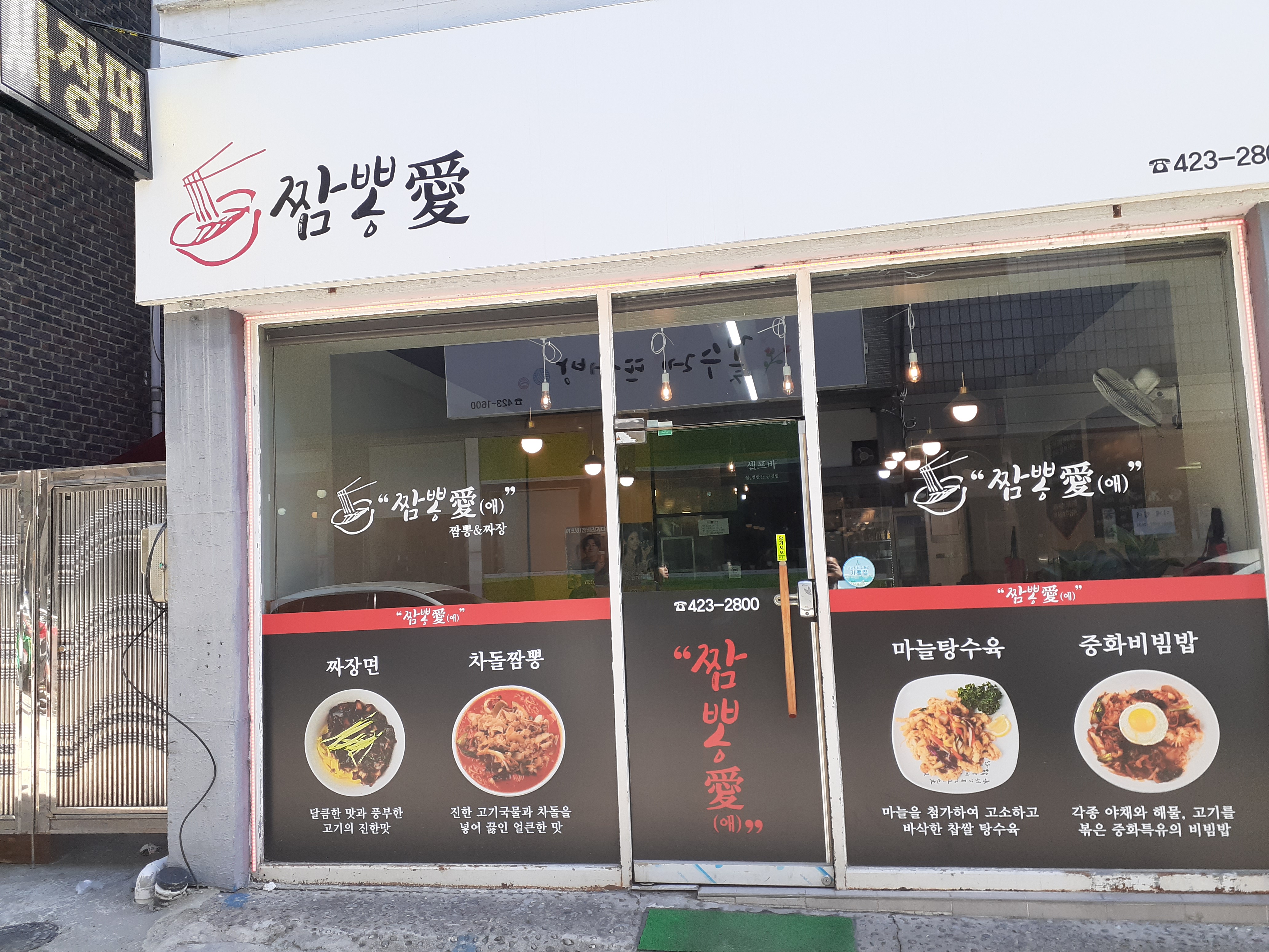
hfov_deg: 65.3
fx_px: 990
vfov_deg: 51.4
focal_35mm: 27
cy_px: 476
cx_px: 634
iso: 40
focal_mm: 3.6
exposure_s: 1/230
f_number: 1.9
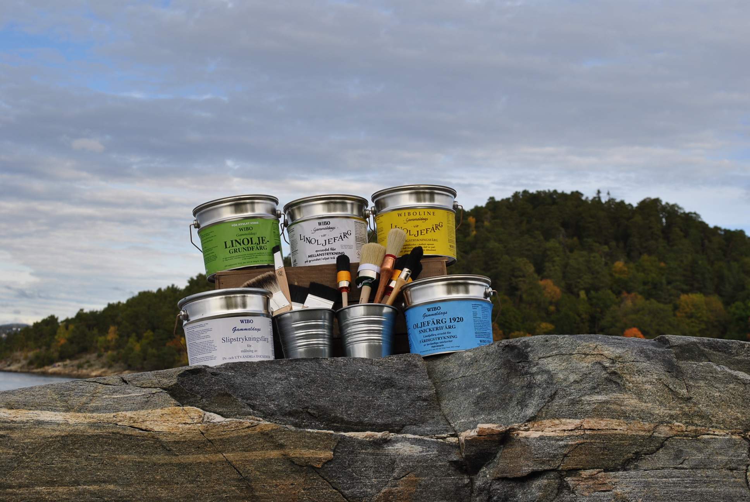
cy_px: 251
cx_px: 375
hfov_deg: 29.2
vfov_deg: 19.8
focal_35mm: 69
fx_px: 1439
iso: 125
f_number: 10
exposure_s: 1/250
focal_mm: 46
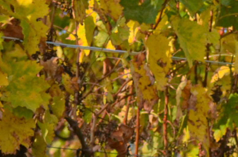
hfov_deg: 5.0
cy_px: 136
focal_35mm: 396
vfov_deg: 3.5
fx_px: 2612
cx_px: 667
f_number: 5.3
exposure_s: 1/500
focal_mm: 42
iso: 200
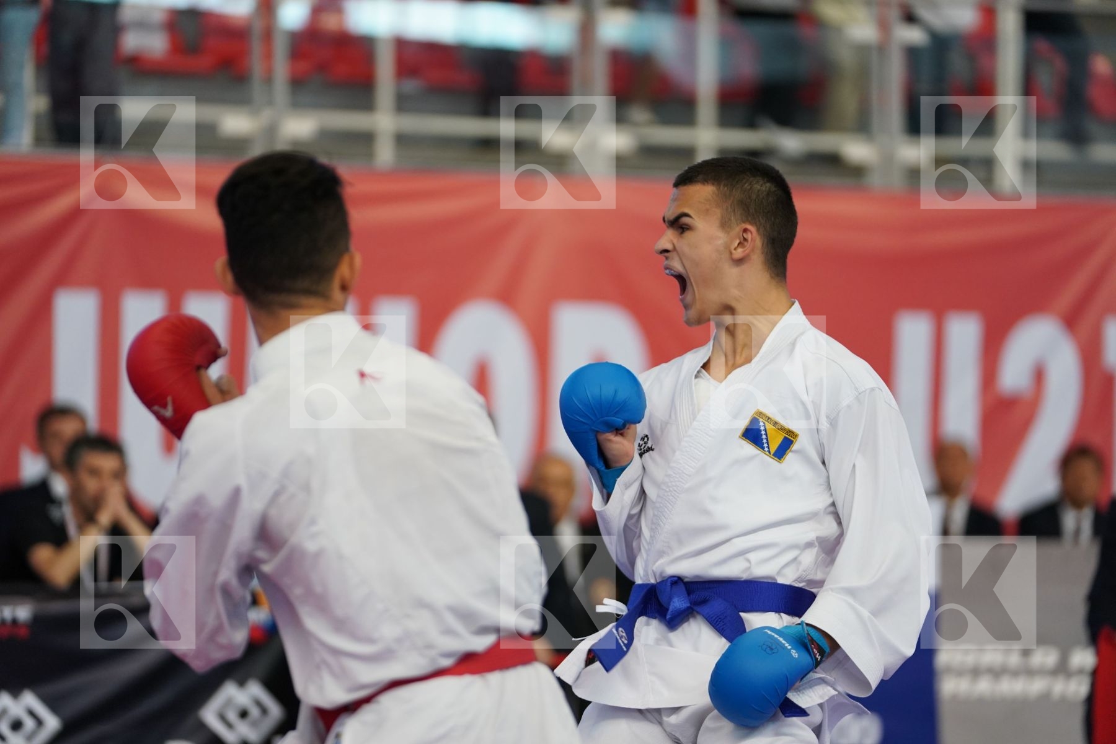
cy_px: 372
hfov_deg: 13.0
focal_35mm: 158
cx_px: 558
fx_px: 4898
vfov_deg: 8.7
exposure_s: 1/1000
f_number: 2.8
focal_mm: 158
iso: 2000
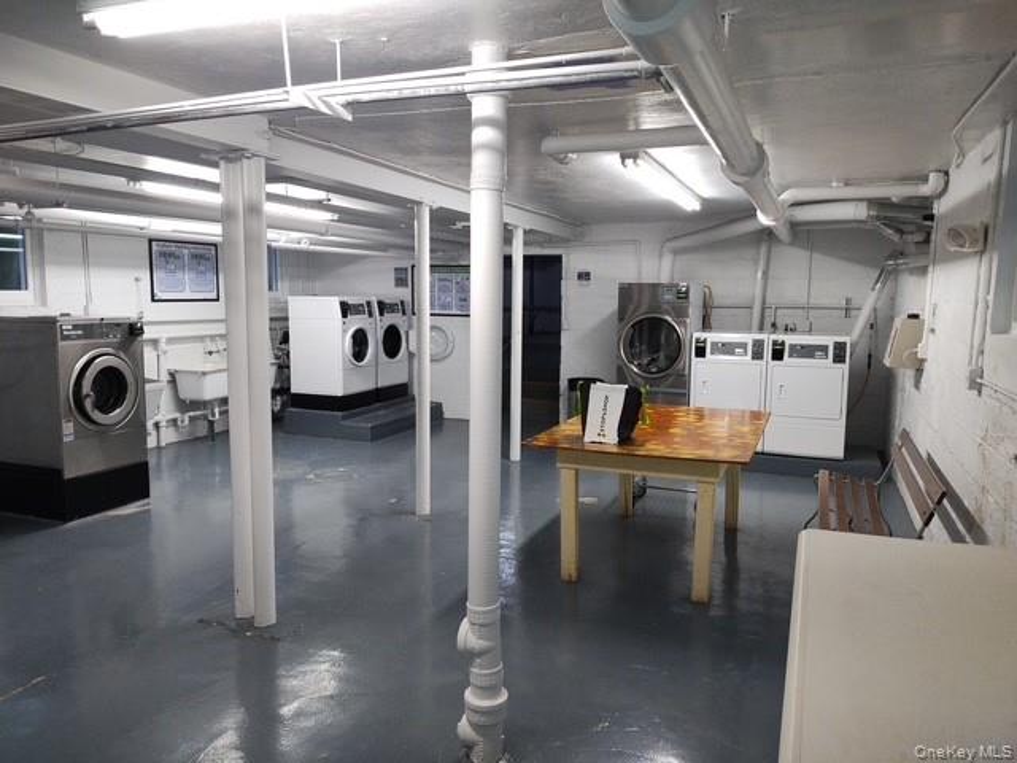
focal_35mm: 25
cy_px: 382
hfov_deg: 69.4
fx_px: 734
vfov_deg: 54.9
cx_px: 508
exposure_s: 1/50
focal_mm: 4.71
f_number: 1.7
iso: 141
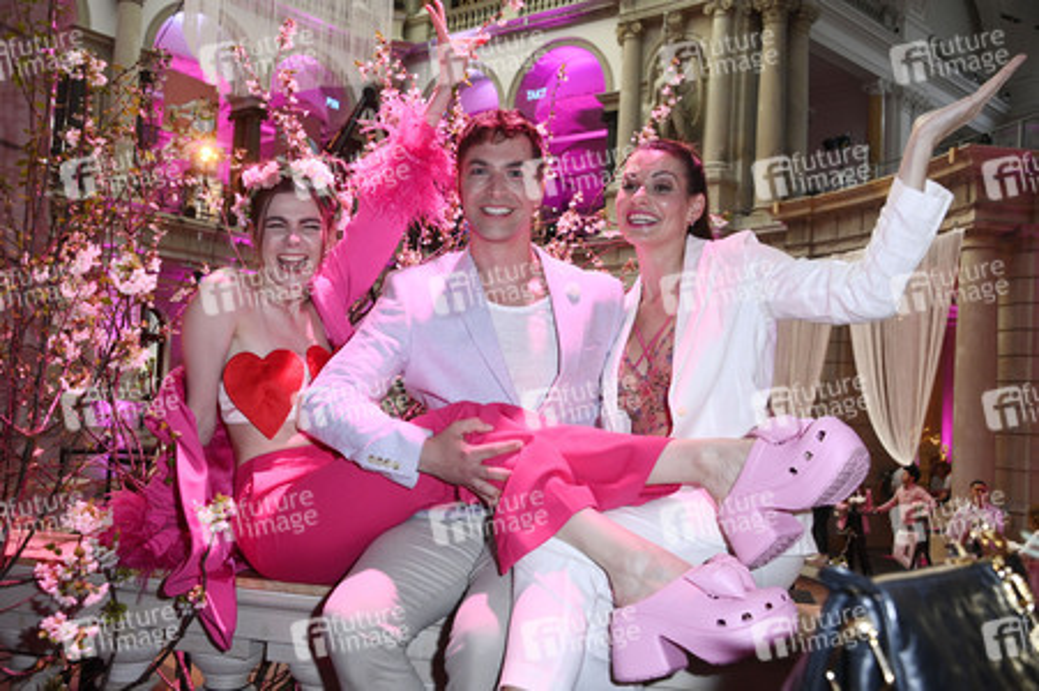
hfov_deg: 55.8
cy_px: 346
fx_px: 981
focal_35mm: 34
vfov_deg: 38.8
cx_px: 520
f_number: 5.6
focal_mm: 34
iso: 2500
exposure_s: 1/100
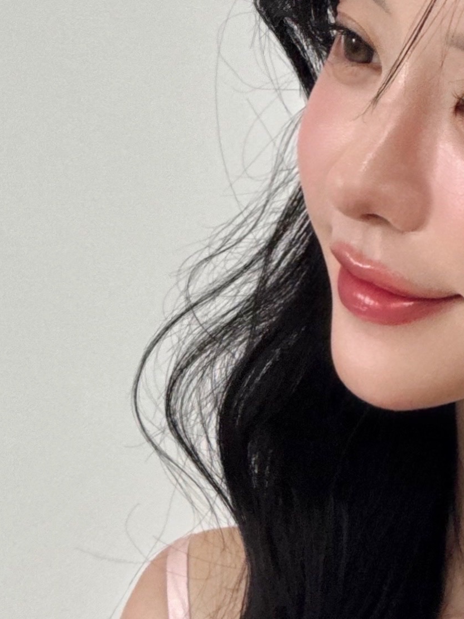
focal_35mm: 436
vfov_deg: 4.5
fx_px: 7795
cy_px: 597
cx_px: 574
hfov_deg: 3.4
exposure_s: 1/120
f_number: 2.8
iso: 50
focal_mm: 15.66
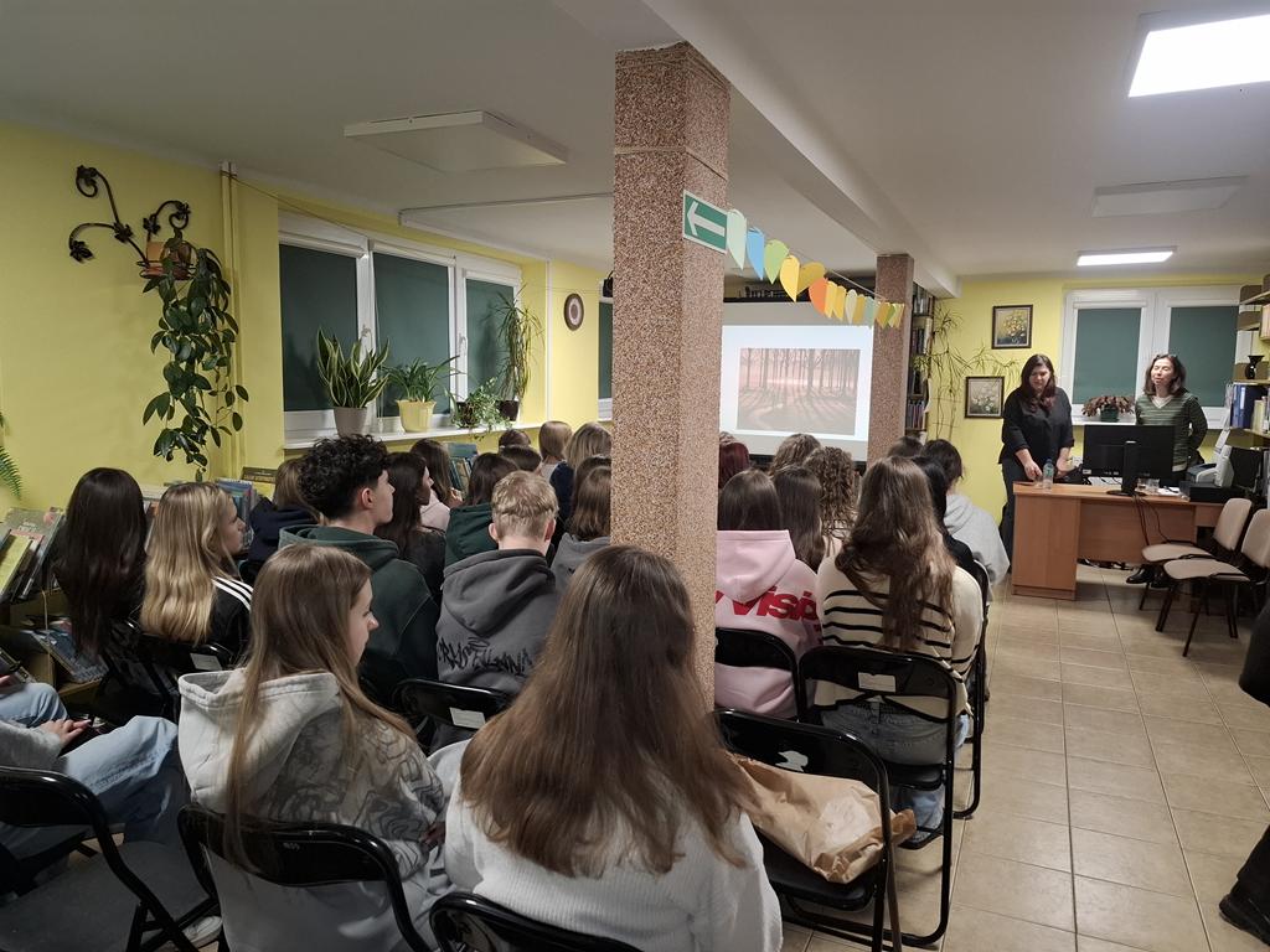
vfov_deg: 58.9
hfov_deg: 73.9
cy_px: 476
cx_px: 635
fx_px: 844
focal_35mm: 23
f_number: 1.8
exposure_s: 1/50
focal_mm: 5.54
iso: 50
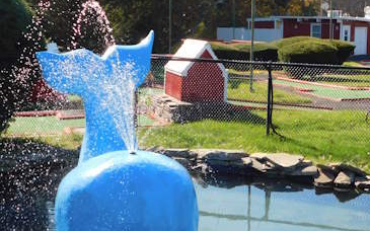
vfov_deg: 19.1
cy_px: 90
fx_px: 686
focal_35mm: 68
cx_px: 248
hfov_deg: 30.0
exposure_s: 1/640
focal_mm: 6.3
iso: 125
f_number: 3.5
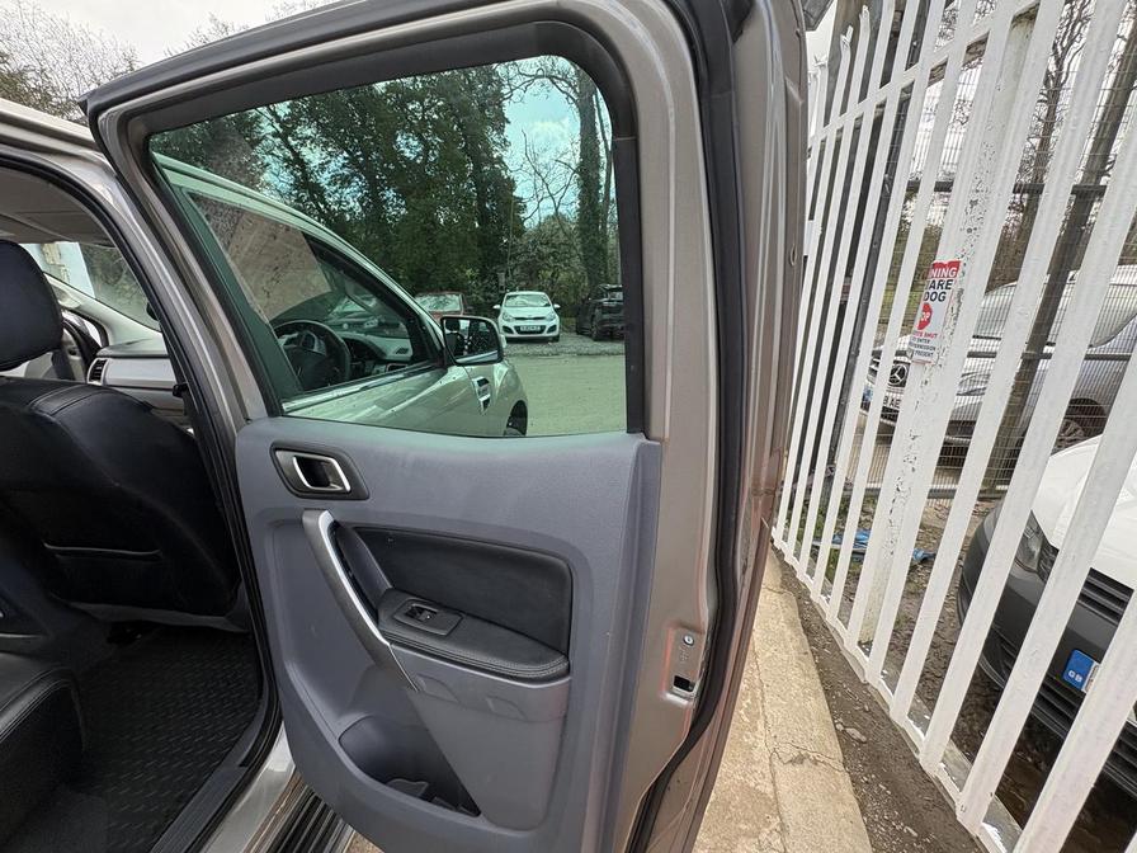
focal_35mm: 14
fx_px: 460
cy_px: 426
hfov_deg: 102.1
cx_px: 568
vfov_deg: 85.7
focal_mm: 2.22
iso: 40
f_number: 2.2
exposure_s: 1/197
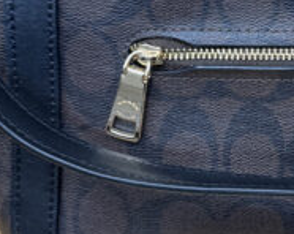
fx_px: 877
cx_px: 376
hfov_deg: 17.9
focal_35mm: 101
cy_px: 25
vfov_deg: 15.0
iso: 200
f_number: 1.78
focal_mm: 6.86
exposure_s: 1/90
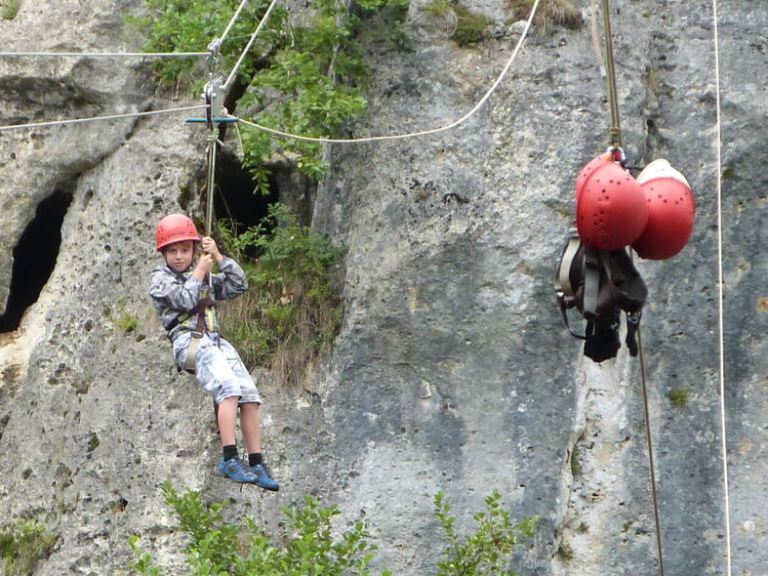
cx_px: 195
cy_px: 414
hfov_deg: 3.9
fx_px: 11136
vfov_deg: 3.0
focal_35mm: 502
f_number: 4
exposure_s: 1/320
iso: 250
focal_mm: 44.5
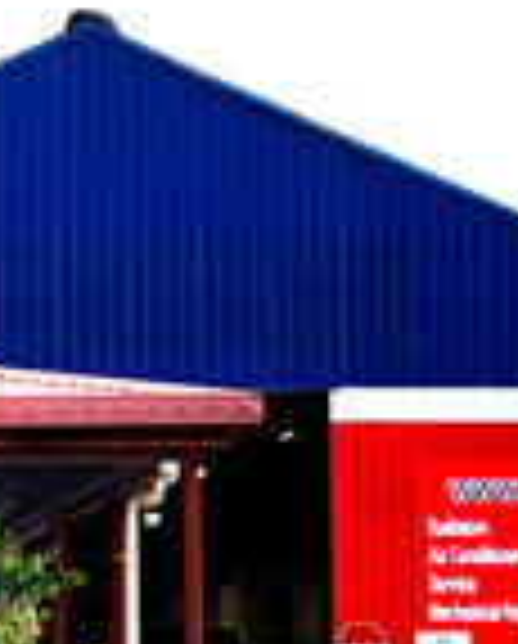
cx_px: -270
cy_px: 617
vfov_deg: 11.0
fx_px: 3305
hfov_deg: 8.7
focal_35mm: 173
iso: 400
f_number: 6.7
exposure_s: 1/180
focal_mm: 48
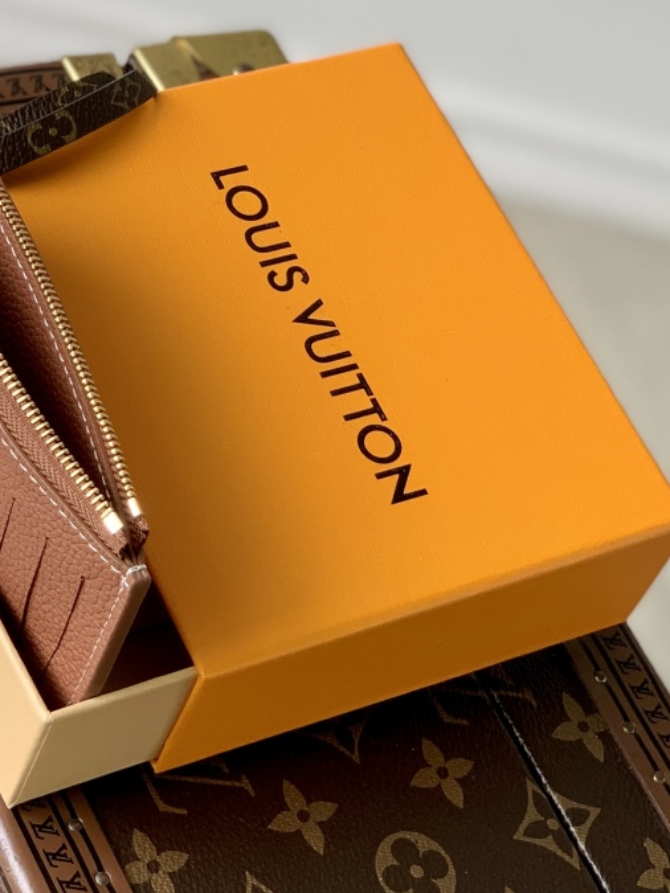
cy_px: 274
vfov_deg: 17.7
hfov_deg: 13.3
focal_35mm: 111
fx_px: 2865
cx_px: 132
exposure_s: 1/122
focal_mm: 6
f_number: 2.4
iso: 16
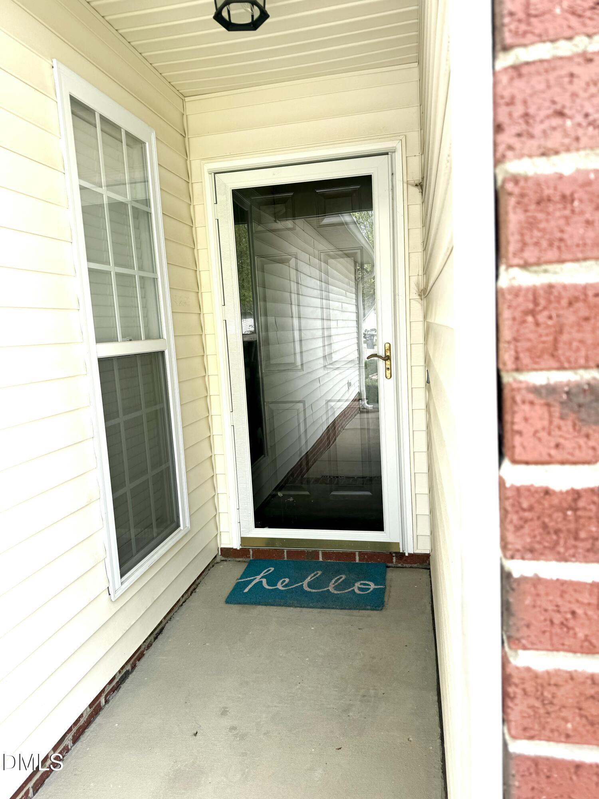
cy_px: 400
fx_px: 554
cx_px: 300
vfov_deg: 71.6
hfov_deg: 56.8
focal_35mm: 24
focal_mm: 6.86
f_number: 1.78
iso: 80
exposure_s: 1/451
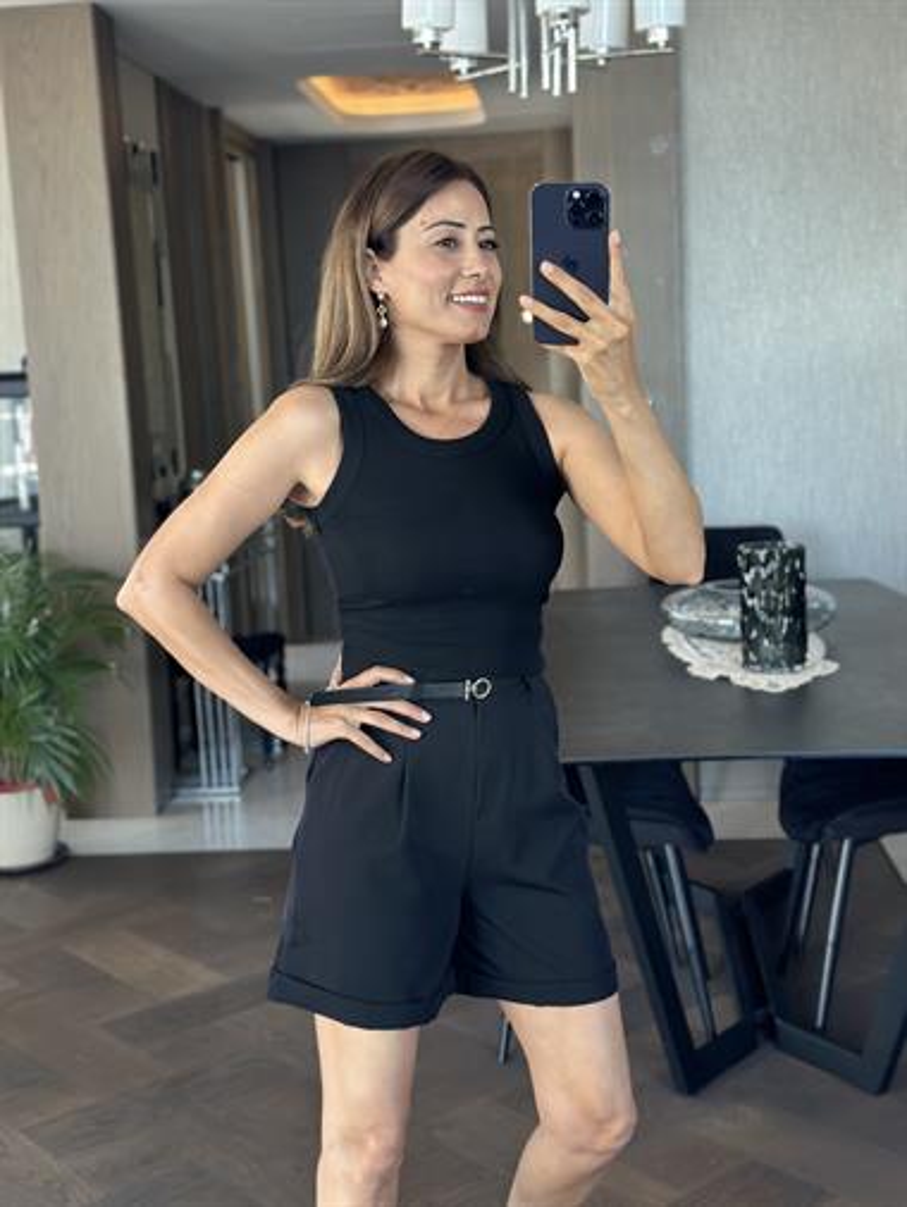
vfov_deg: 39.6
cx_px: 454
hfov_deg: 30.3
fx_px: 1676
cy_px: 604
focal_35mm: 48
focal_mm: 6.86
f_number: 1.78
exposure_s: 1/87
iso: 125
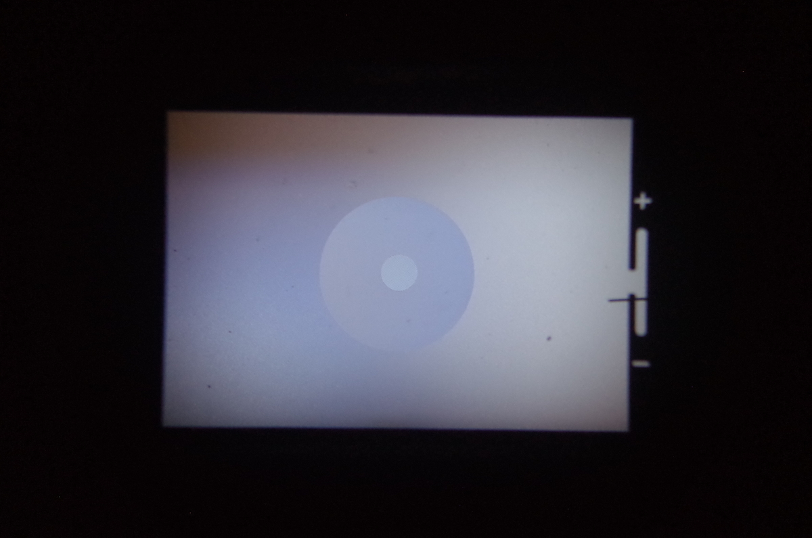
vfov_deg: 37.7
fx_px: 788
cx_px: 406
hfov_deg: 54.5
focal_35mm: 35
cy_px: 269
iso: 1600
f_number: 2.8
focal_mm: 18.3
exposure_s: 1/5
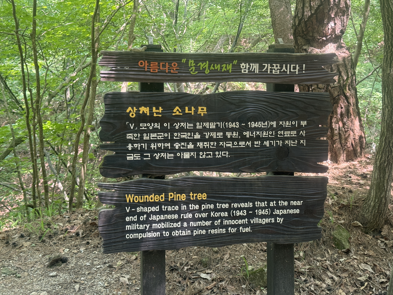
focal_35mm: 48
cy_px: 148
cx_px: 196
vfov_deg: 30.3
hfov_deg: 39.7
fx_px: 545
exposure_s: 1/60
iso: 125
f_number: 1.78
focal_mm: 6.76
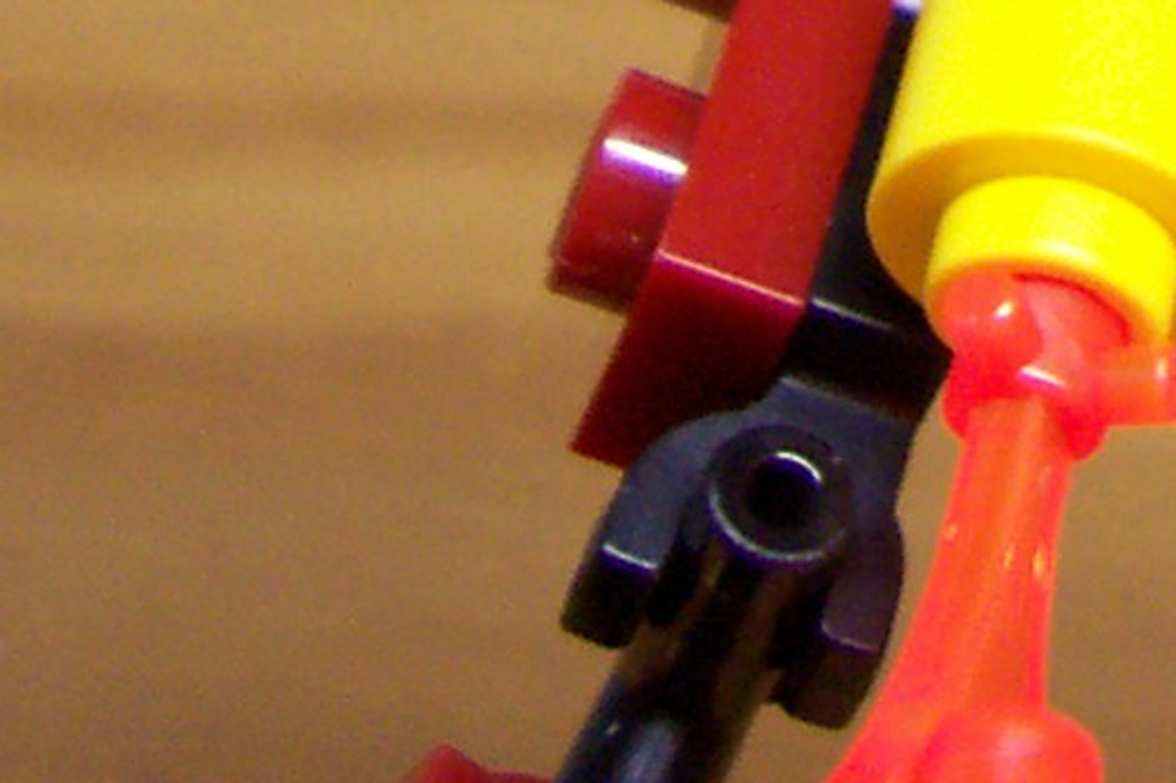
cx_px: 1734
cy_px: -1585
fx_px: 5257
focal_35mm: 161
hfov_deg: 12.2
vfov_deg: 7.5
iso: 160
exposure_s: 1/19.8
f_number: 2.7
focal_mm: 5.6
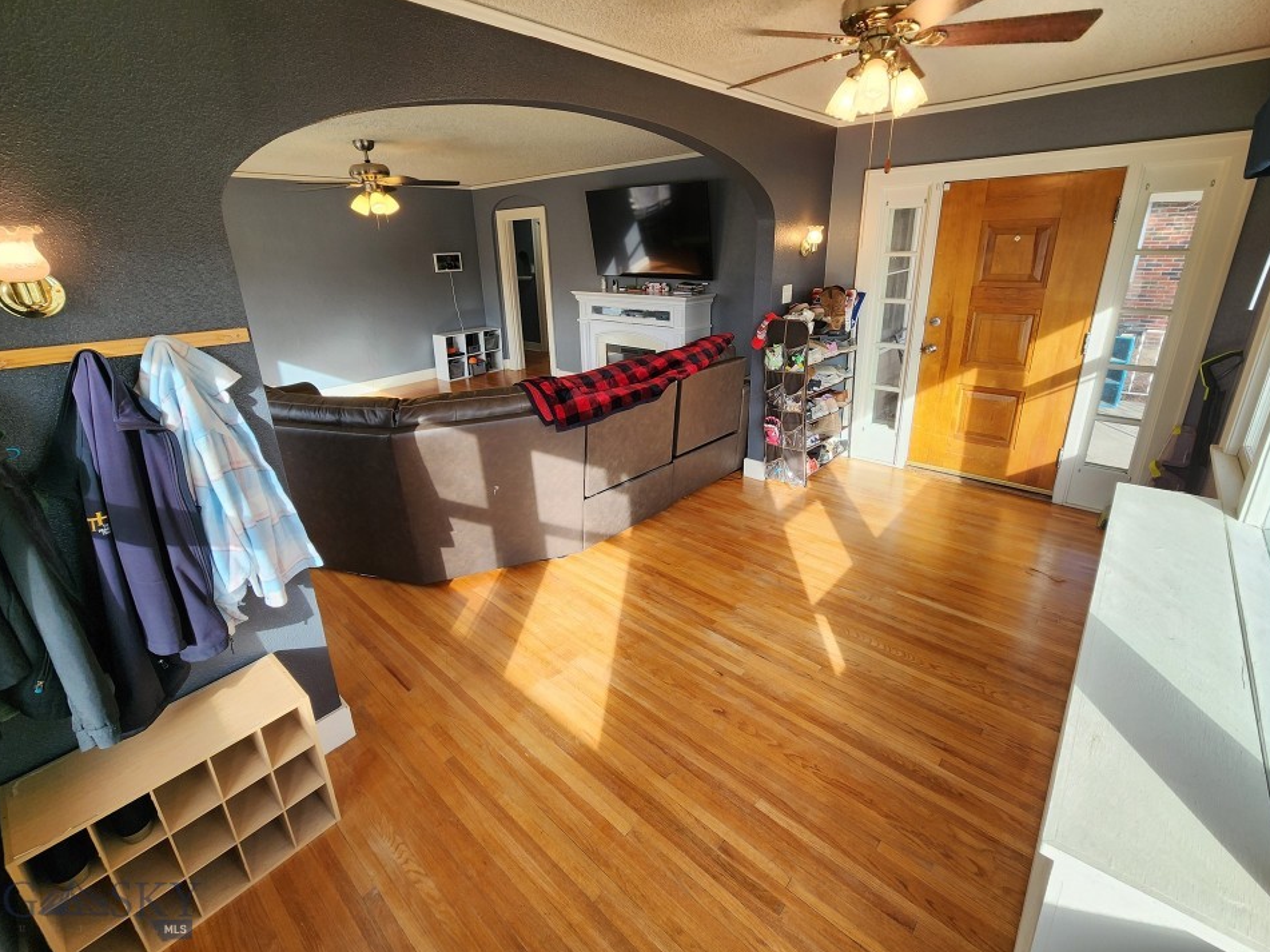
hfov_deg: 102.1
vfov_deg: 85.5
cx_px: 625
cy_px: 445
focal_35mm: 14
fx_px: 514
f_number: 2.2
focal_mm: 2.2
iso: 50
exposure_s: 1/138
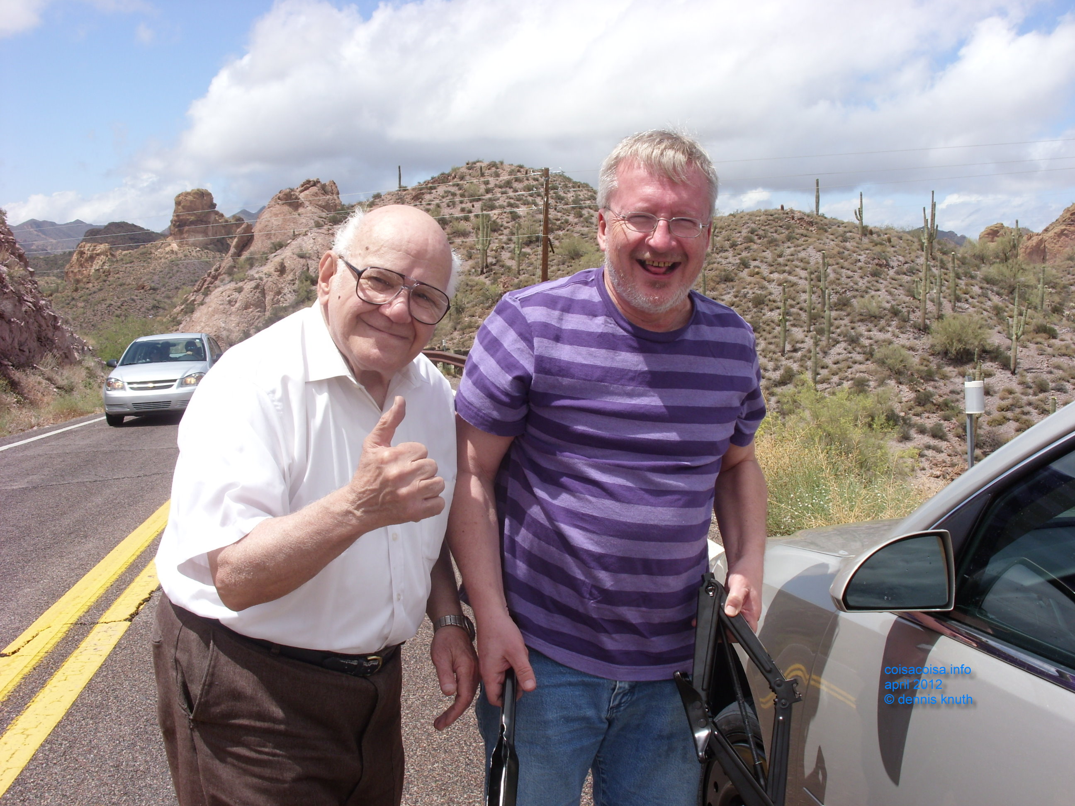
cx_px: 538
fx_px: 1180
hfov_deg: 49.0
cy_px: 403
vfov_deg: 37.7
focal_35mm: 38
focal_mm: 6.3
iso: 50
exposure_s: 1/438
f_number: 4.9
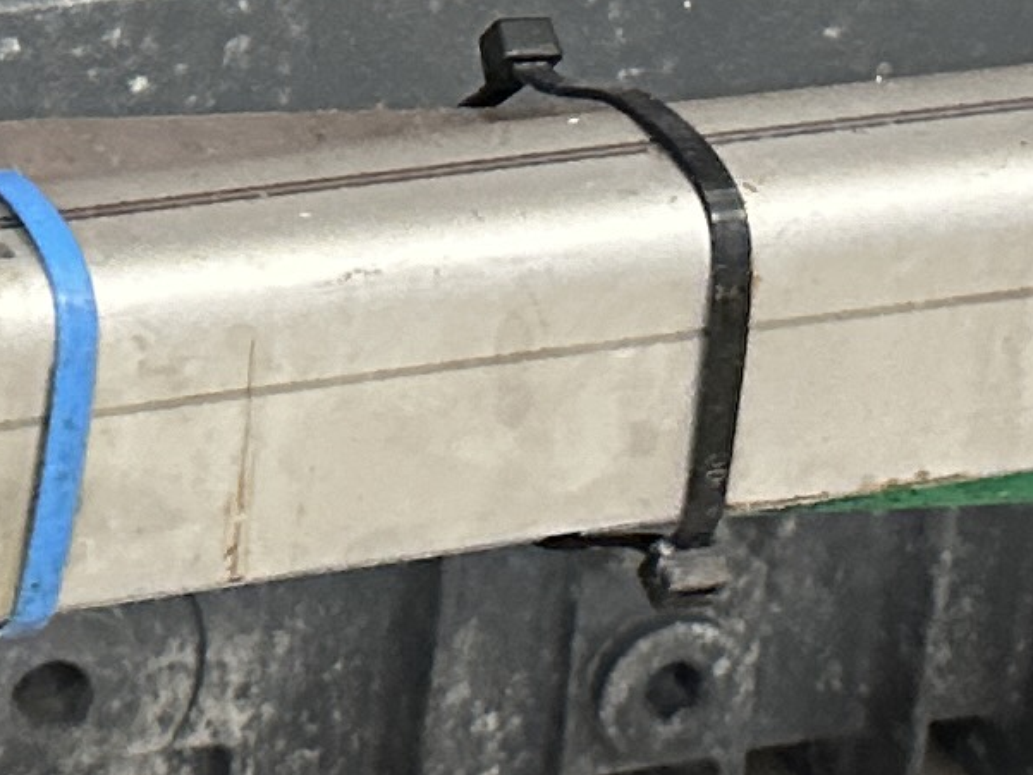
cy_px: -691
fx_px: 4805
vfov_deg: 8.8
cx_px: -38
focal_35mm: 161
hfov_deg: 12.1
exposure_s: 1/50
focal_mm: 6.86
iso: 640
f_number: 1.78
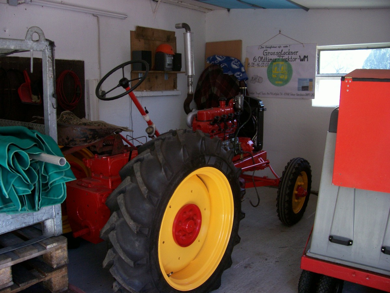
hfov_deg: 54.0
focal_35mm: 34
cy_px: 146
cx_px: 195
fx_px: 383
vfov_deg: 41.8
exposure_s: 1/73
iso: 80
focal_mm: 5.6
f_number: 2.7
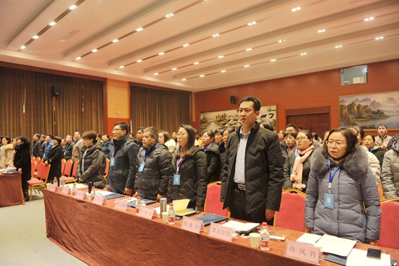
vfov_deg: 53.1
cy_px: 133
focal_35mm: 24
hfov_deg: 73.8
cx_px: 200
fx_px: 266
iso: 1000
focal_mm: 24
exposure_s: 1/80
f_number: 4
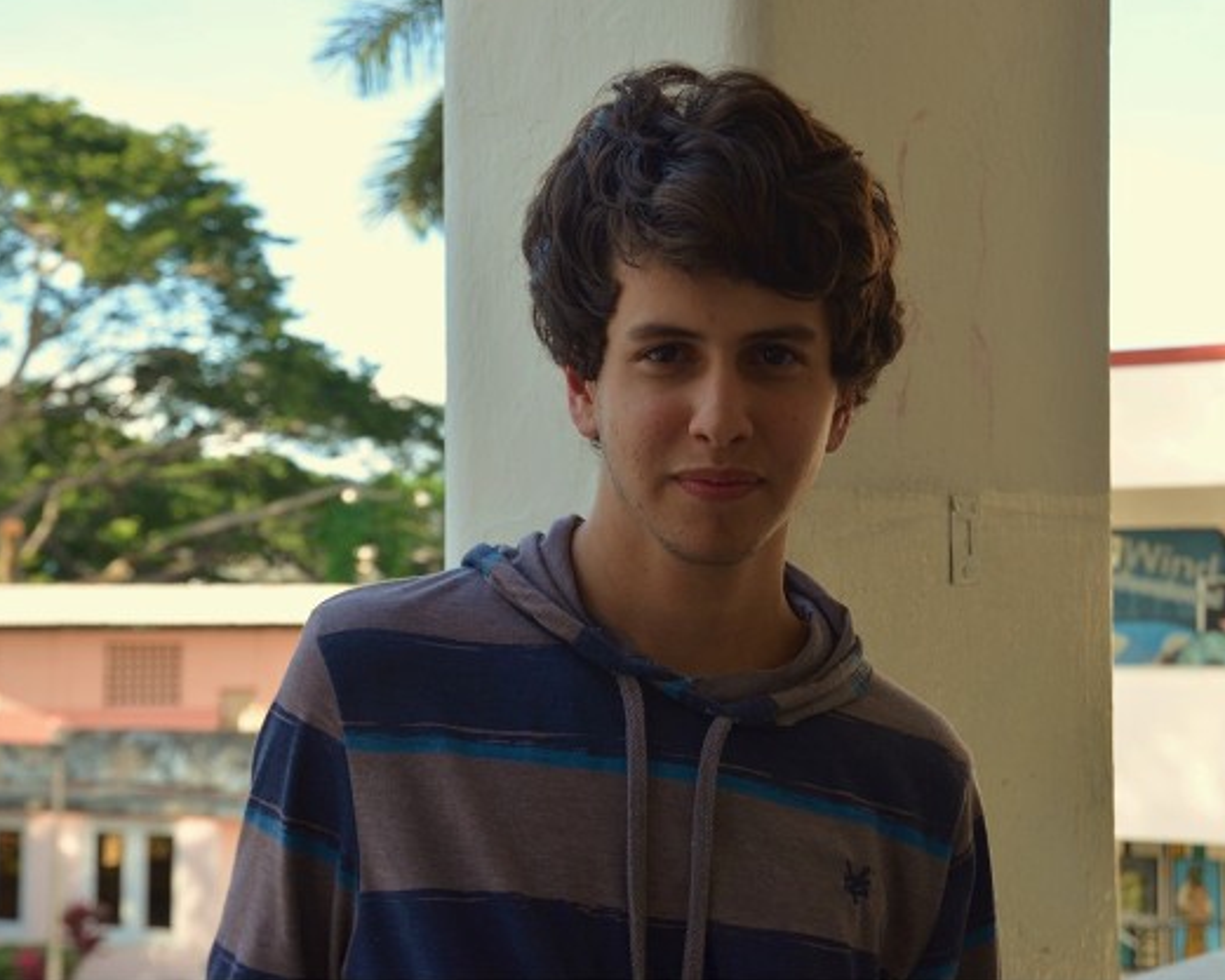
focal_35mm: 69
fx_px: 2502
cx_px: 701
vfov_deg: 22.2
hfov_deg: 27.5
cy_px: 486
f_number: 7.1
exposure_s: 1/200
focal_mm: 40
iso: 200
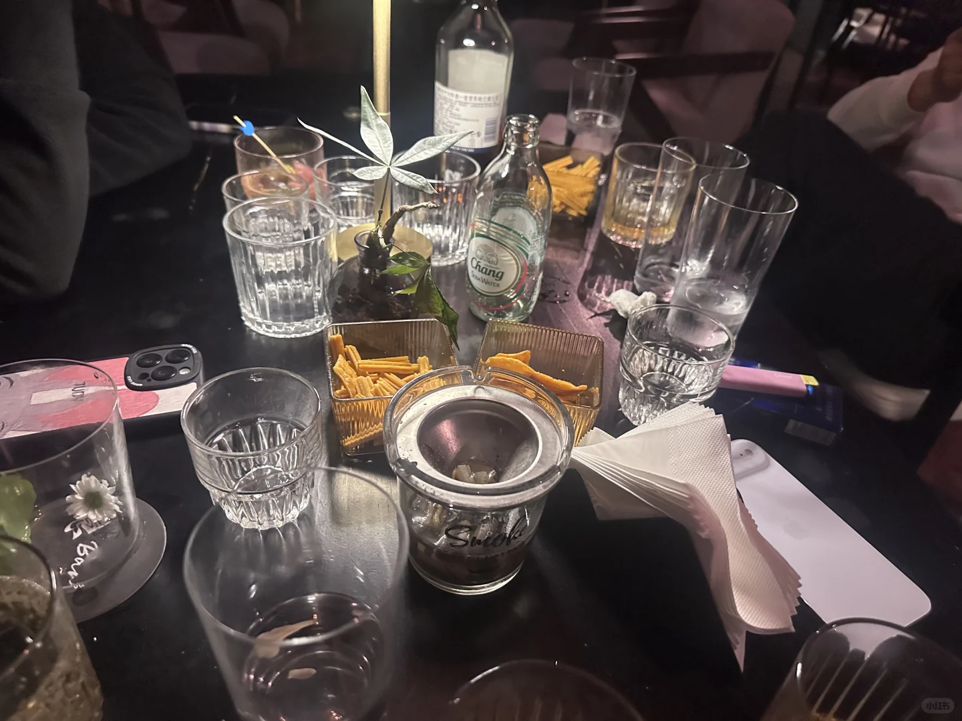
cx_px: 481
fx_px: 667
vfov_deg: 56.8
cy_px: 360
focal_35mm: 24
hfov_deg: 71.6
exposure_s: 1/25
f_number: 1.78
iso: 1250
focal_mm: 6.86
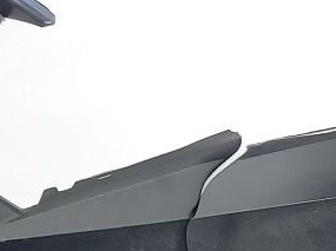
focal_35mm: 117
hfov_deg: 16.8
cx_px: 256
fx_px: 1134
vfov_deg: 12.0
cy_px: 378
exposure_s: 1/33
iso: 200
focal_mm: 5.23
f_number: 1.8
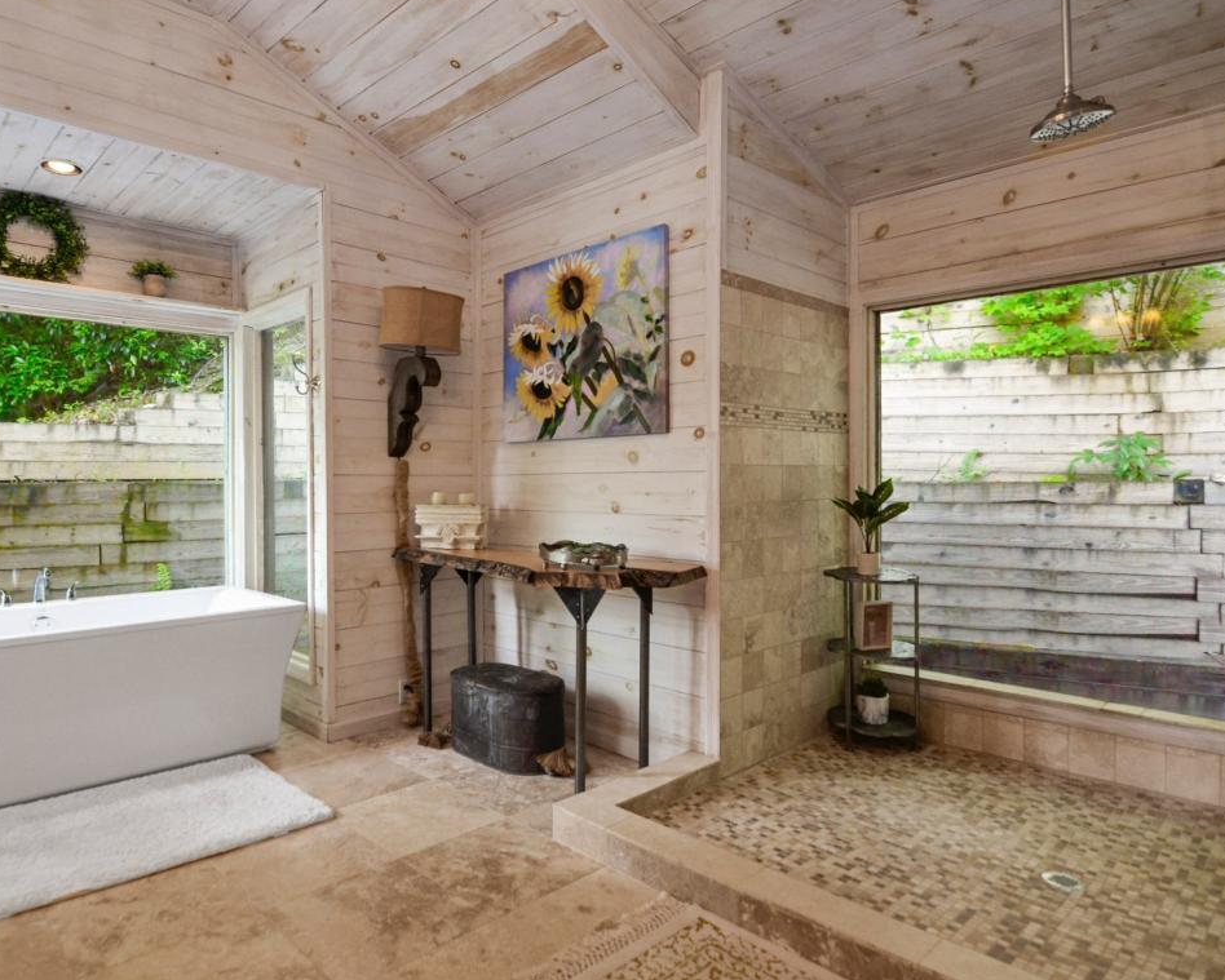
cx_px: 500
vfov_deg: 69.2
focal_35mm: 20
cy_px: 507
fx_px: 711
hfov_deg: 80.7
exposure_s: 1/80
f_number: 4.5
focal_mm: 11
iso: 400
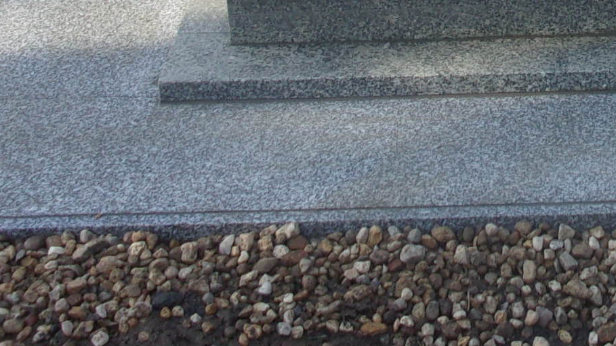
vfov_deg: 13.2
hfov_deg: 23.8
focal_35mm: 87
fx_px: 1421
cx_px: 557
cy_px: -150
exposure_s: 1/120
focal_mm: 5.1
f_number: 3.9
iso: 80
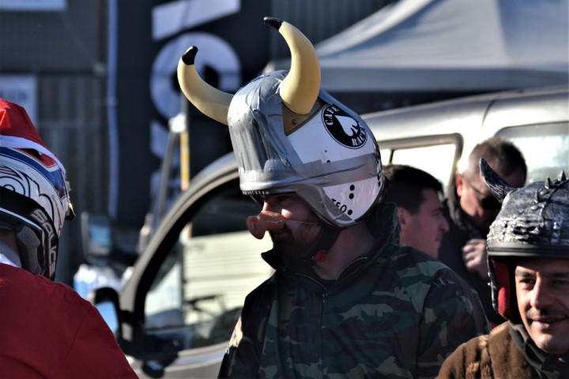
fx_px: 3082
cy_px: 190
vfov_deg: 7.0
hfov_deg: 10.5
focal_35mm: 195
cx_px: 284
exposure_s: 1/1600
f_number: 6.3
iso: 400
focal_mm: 130
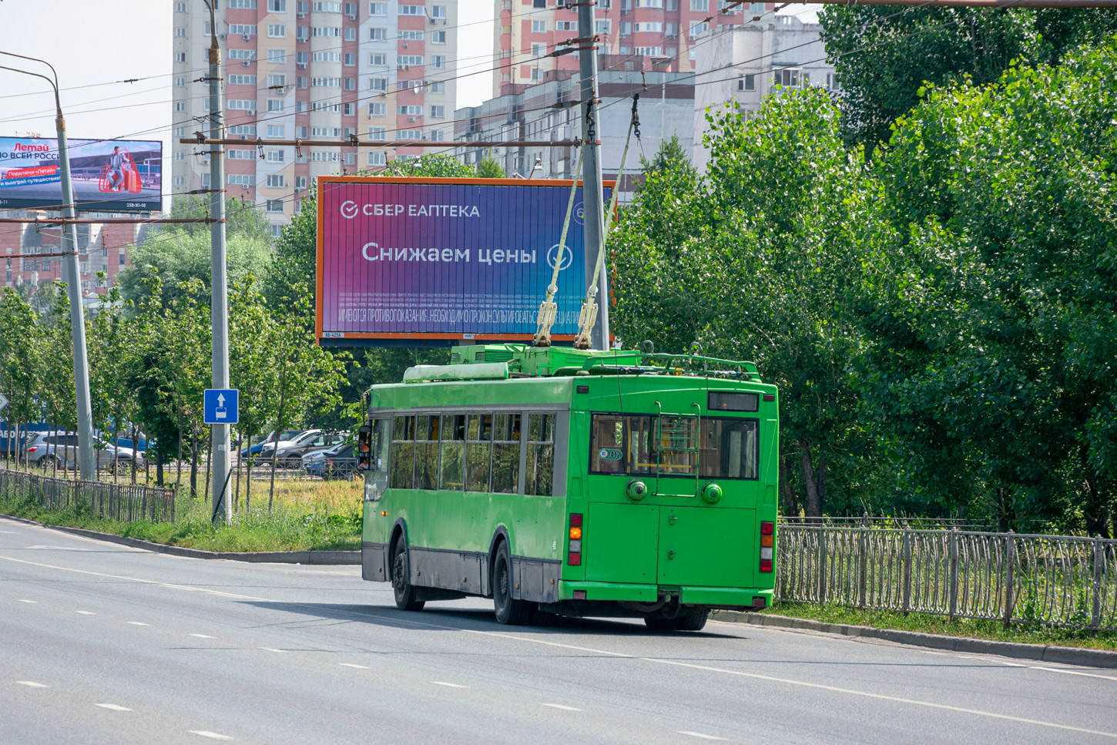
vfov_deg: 8.7
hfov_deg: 13.0
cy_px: 372
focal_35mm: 158
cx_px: 558
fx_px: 4887
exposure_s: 1/800
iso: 100
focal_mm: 105
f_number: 5.6
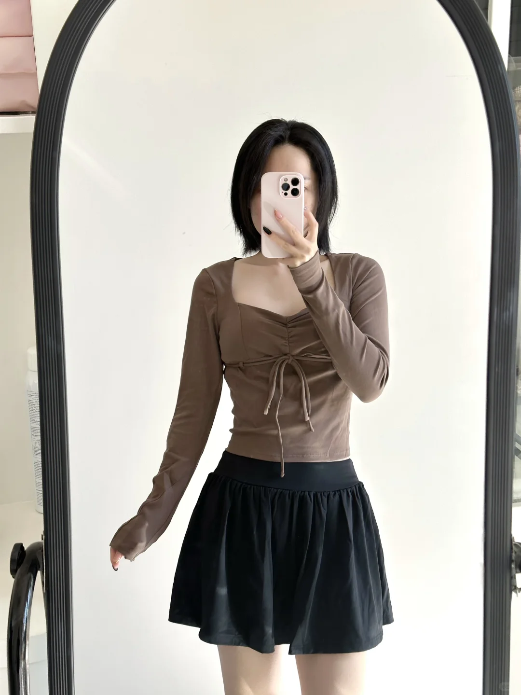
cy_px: 348
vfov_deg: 39.7
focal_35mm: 48
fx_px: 963
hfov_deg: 30.3
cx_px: 260
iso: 64
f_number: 1.78
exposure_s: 1/172
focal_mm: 6.86
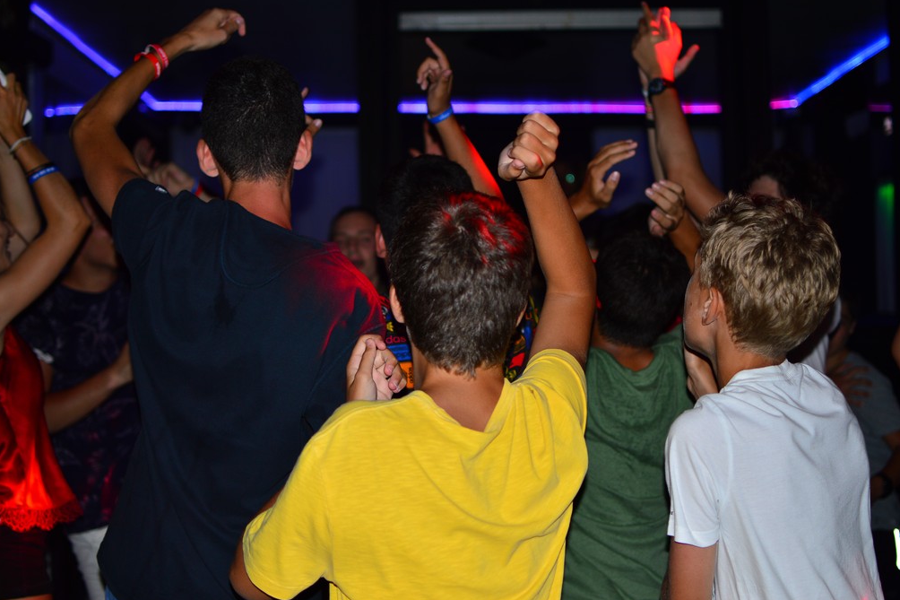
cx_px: 442
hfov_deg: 37.2
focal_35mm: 54
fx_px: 1337
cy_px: 296
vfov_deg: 25.3
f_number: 1.8
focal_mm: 35
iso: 100
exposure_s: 1/200
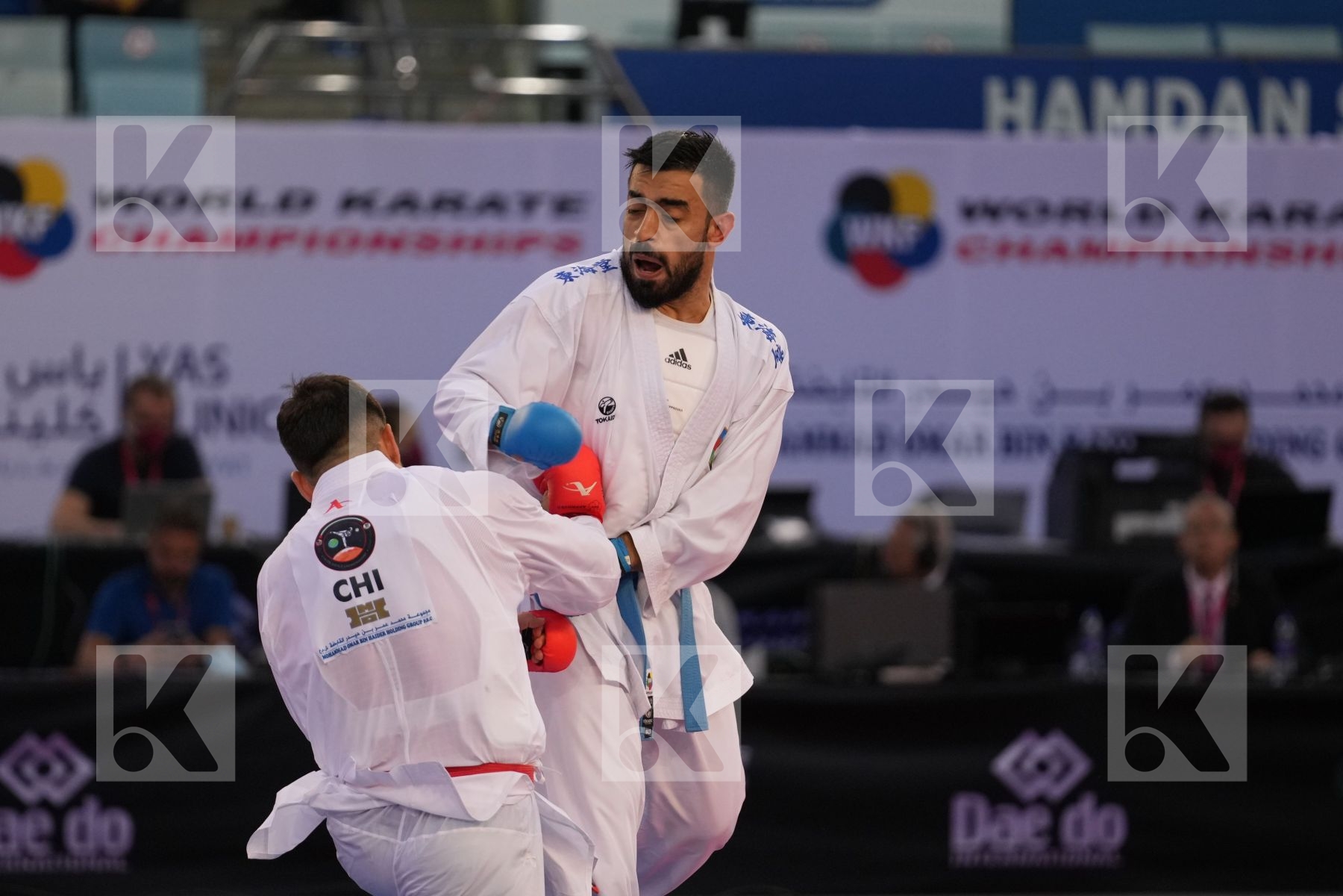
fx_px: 11191
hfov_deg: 6.9
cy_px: 448
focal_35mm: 300
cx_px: 672
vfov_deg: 4.6
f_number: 2.8
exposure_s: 1/1000
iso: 1600
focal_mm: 200
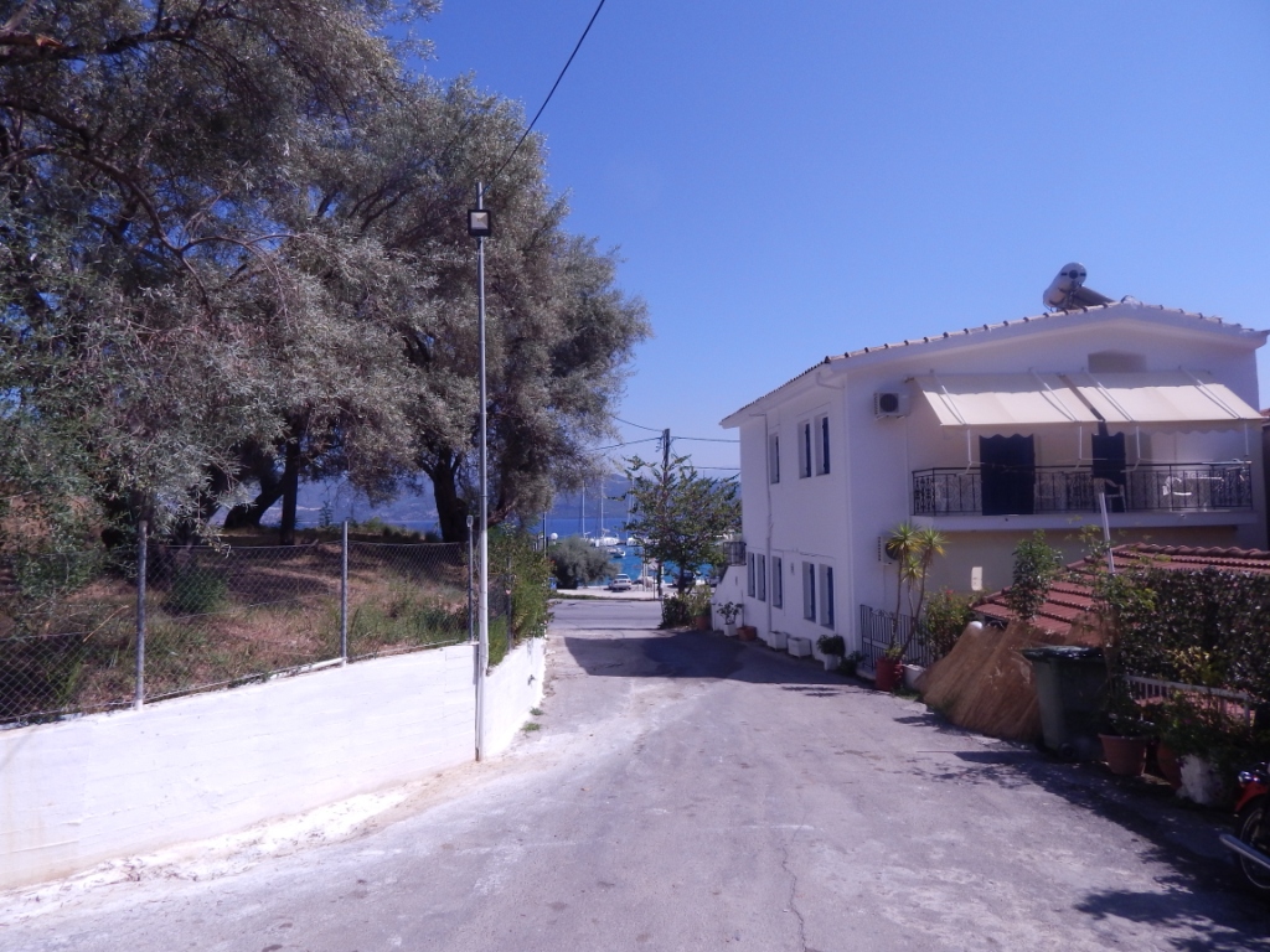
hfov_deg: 76.4
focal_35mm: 22
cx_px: 635
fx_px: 807
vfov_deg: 61.1
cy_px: 476
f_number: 6
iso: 125
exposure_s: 1/800
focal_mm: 4
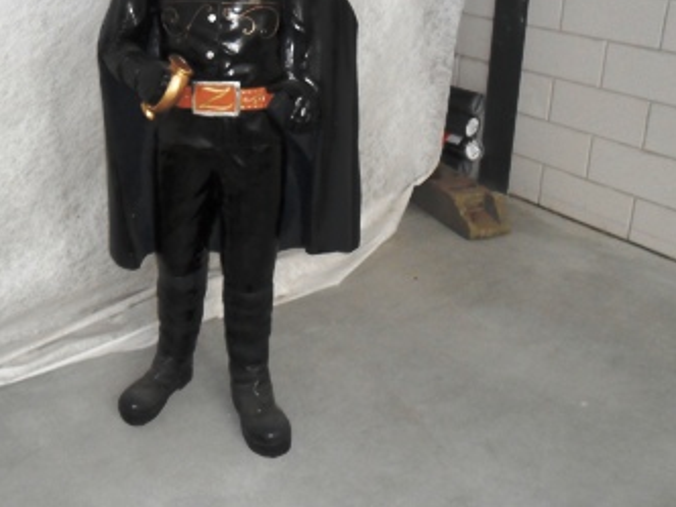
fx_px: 762
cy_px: 161
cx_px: 224
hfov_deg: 47.1
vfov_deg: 36.4
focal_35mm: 39
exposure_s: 1/45
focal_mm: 4.9
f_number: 3.5
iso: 320
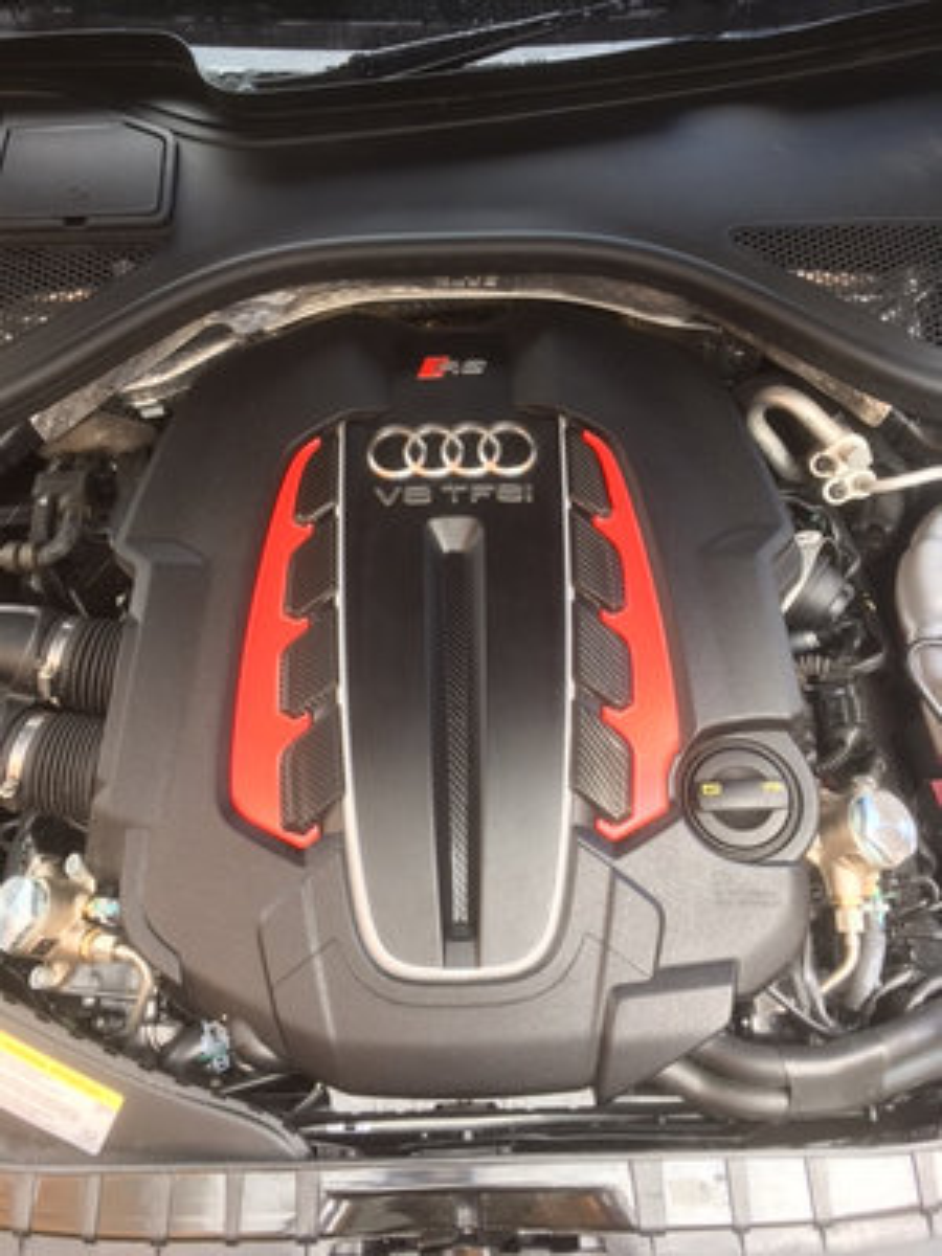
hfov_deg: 48.2
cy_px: 628
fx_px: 1052
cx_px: 471
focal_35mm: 29
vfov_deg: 61.7
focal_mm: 4.15
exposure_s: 1/50
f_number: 2.2
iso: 25
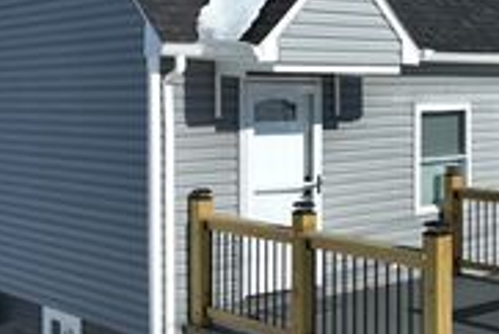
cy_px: 104
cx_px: 331
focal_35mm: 69
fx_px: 957
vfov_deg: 19.7
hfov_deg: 29.0
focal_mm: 12.29
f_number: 2.8
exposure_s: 1/3200
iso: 100
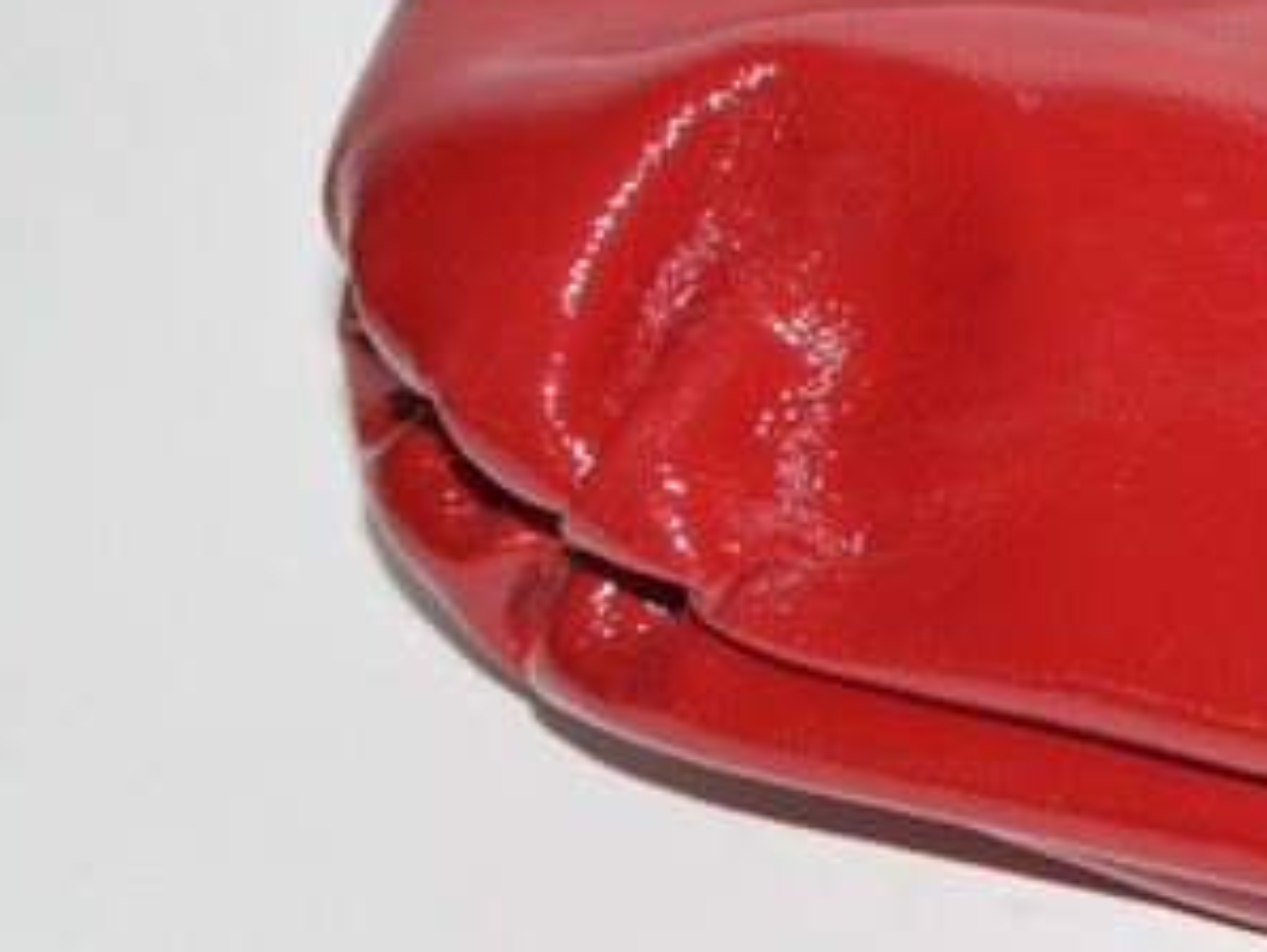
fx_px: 8498
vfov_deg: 6.4
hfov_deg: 8.3
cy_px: 206
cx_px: 1947
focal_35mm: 232
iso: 800
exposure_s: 1/100
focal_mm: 48
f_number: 5.6
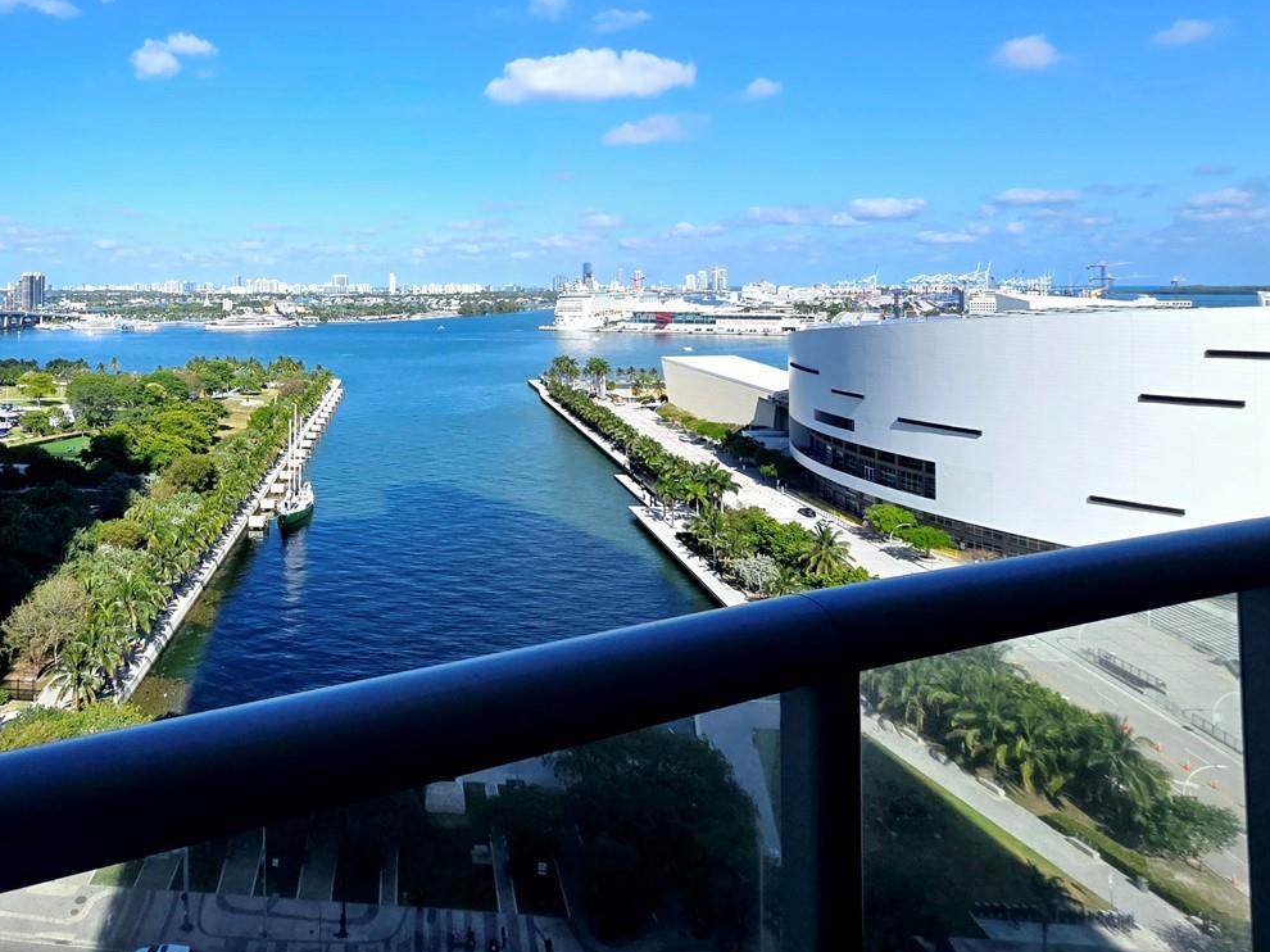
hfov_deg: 73.1
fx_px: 770
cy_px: 271
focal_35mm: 21
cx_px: 307
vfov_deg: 60.9
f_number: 2.2
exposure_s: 1/2500
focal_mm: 2.2
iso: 50
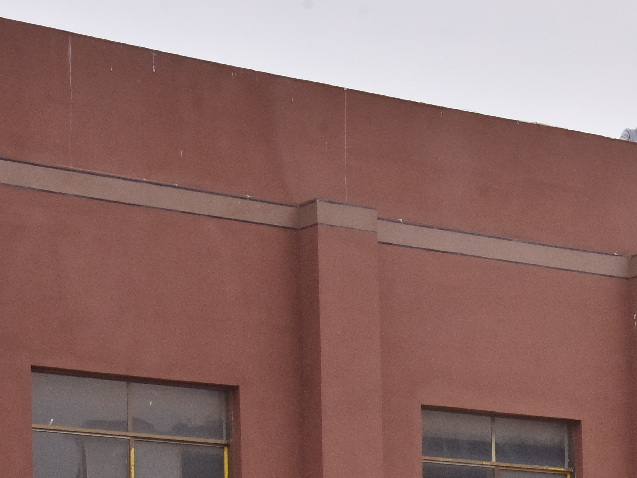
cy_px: 612
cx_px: 934
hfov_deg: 12.6
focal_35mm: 149
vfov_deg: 9.8
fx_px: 2742
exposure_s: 1/800
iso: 1000
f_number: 11
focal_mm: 50
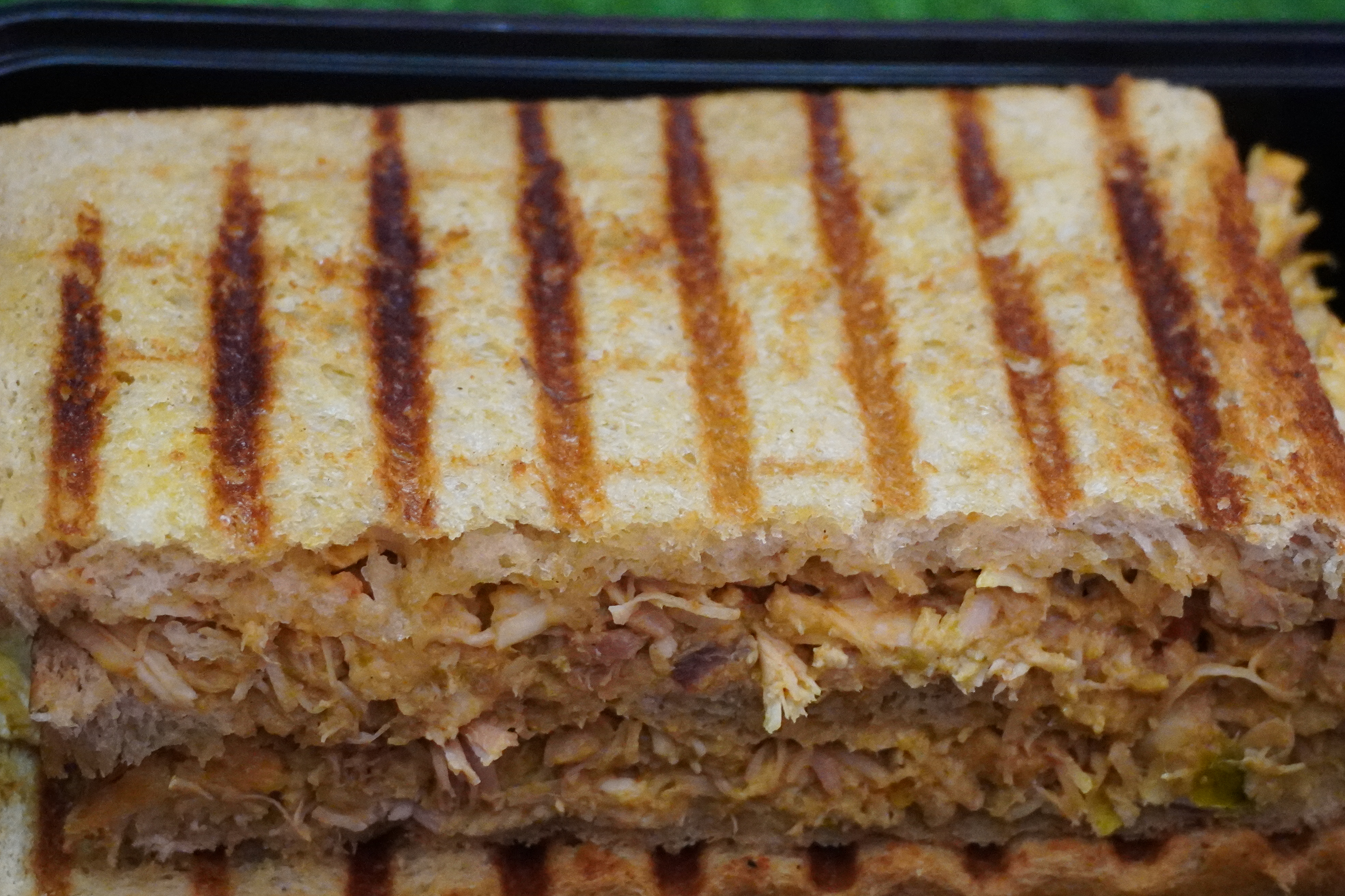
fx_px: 3316
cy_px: 529
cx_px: 851
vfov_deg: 15.4
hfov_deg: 22.9
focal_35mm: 89
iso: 6400
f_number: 5.6
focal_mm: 39
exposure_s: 1/125
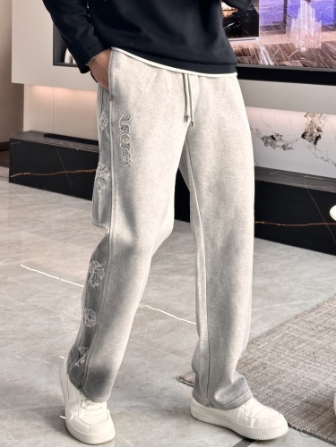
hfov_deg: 30.3
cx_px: 168
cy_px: 224
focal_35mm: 48
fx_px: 621
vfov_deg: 39.7
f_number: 1.78
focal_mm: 6.86
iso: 80
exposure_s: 1/117
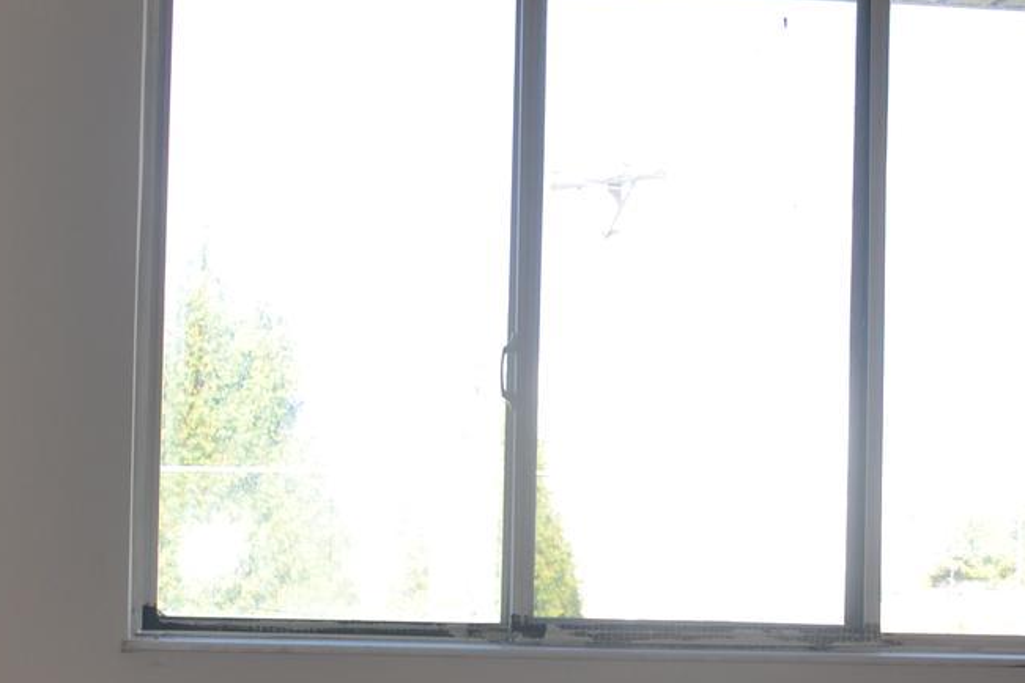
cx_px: 587
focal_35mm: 85
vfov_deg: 16.0
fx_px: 2420
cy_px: 531
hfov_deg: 23.9
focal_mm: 18
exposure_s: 1/125
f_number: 4
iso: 140
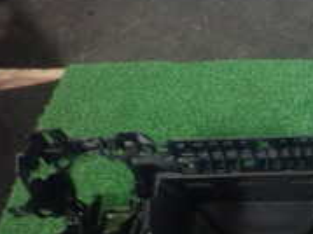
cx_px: 511
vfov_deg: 16.9
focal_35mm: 84
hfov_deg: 19.3
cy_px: 269
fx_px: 759
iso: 800
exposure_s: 1/30
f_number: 5.6
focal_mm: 4.5
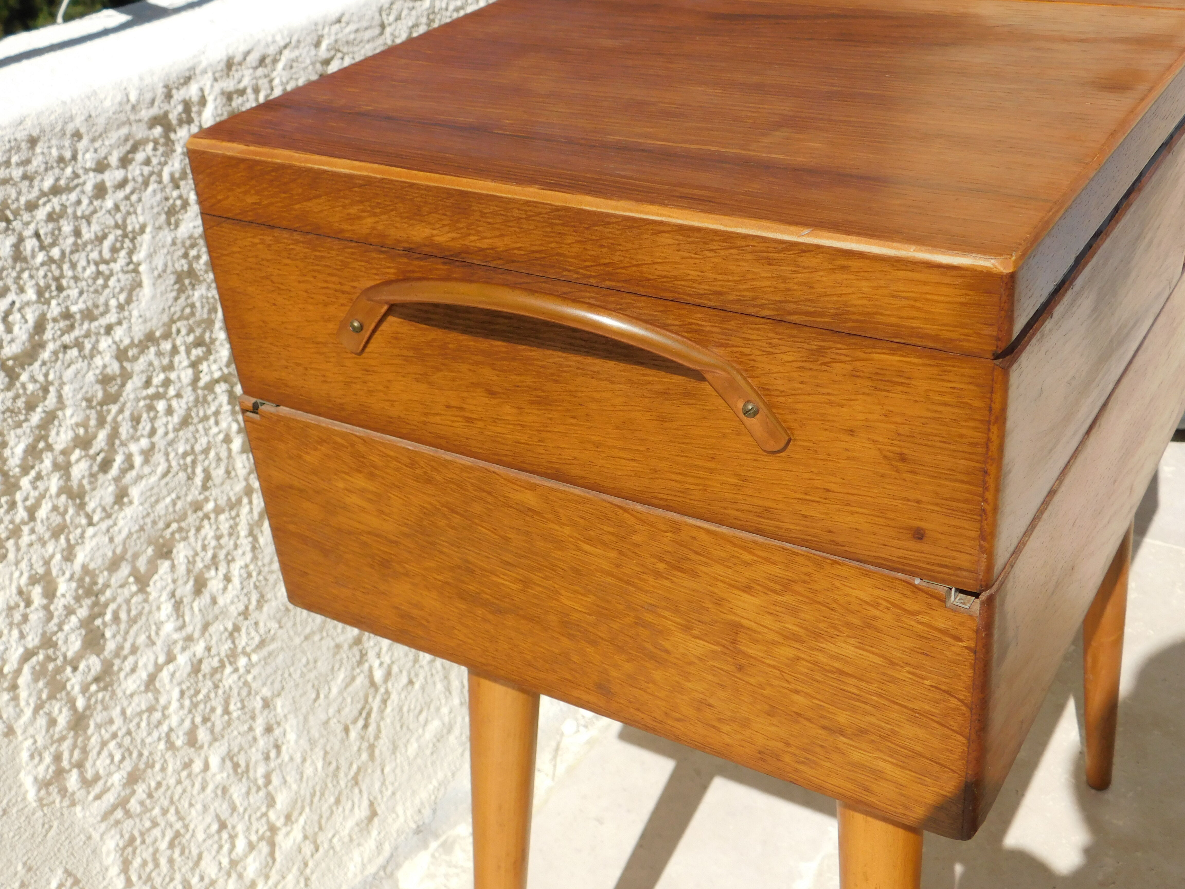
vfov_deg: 36.0
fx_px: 1369
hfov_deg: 46.8
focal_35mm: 40
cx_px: 592
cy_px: 444
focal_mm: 7.1
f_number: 3.6
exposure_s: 1/1500
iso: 125
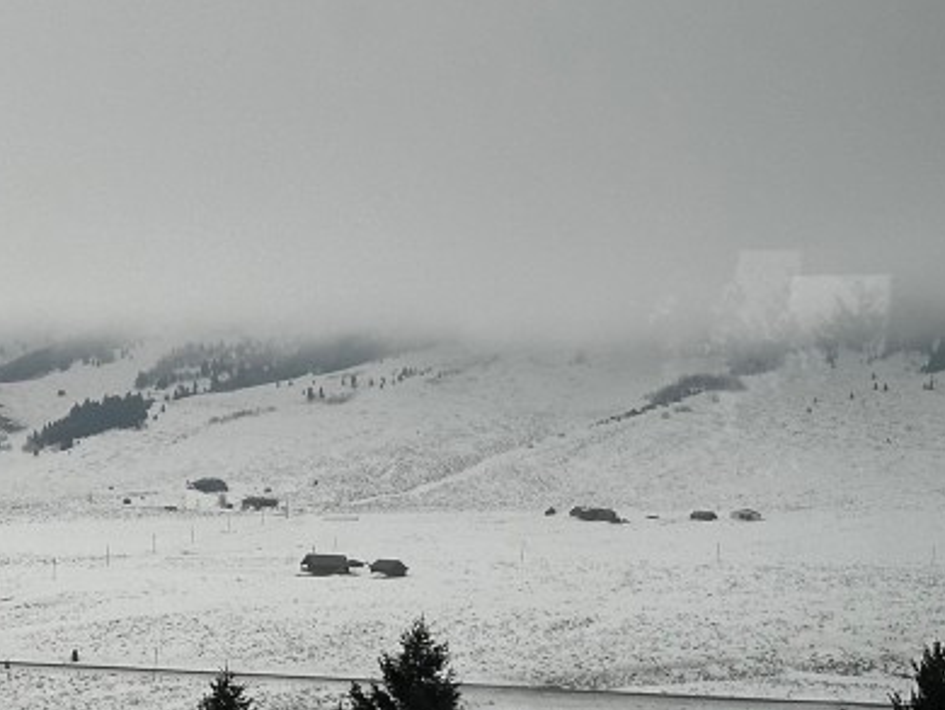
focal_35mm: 126
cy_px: 591
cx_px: 68
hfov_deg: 15.4
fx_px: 3442
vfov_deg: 11.7
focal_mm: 6.86
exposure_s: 1/3367
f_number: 1.78
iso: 64
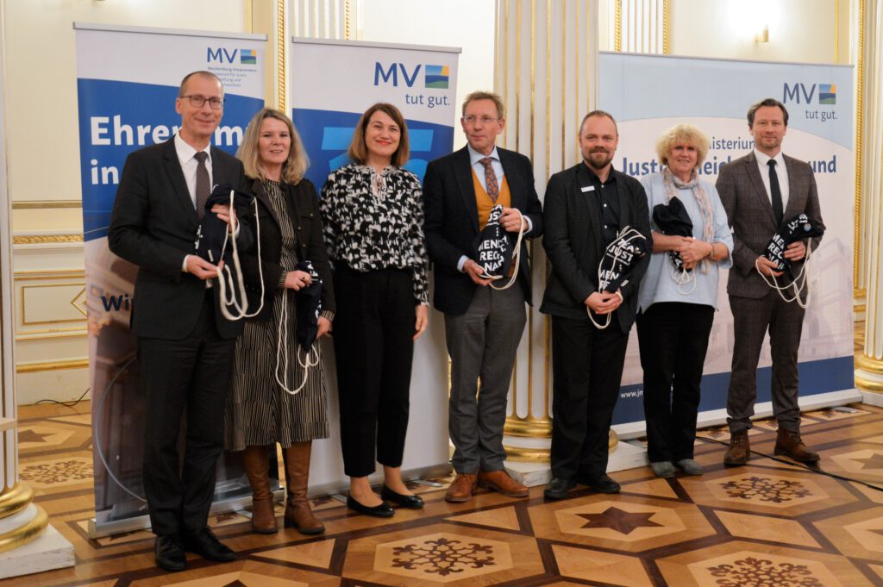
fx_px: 882
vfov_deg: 36.8
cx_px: 442
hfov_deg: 53.2
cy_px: 294
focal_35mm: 36
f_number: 3.8
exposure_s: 1/15
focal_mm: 24
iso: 500
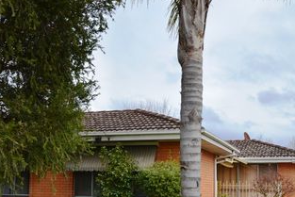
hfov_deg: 36.8
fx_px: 443
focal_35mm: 54
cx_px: 156
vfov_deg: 24.8
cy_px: 144
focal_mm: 24
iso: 280
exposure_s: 1/250
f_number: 10
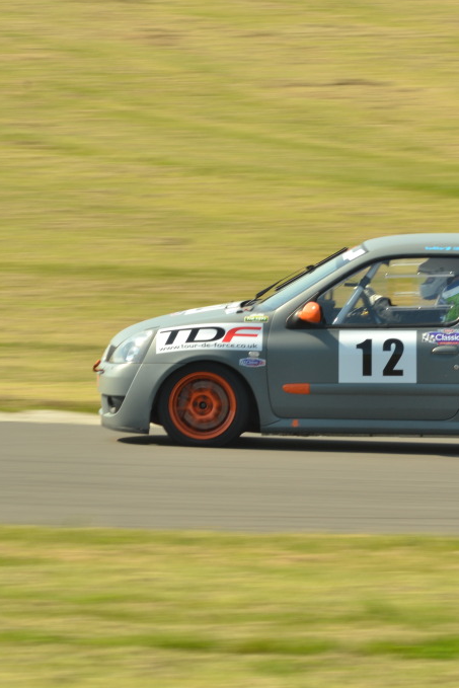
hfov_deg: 3.7
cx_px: 350
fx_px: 7125
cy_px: 345
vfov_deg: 5.5
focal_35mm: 373
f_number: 16
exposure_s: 1/100
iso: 200
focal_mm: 165
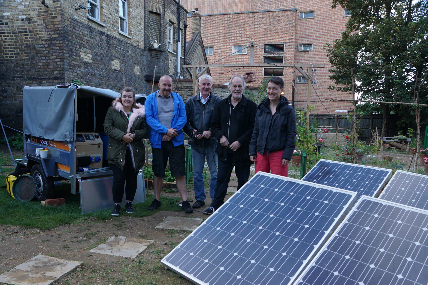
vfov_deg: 47.9
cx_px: 214
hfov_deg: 67.4
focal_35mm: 27
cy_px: 142
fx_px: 321
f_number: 4
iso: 320
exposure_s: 1/160
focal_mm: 18
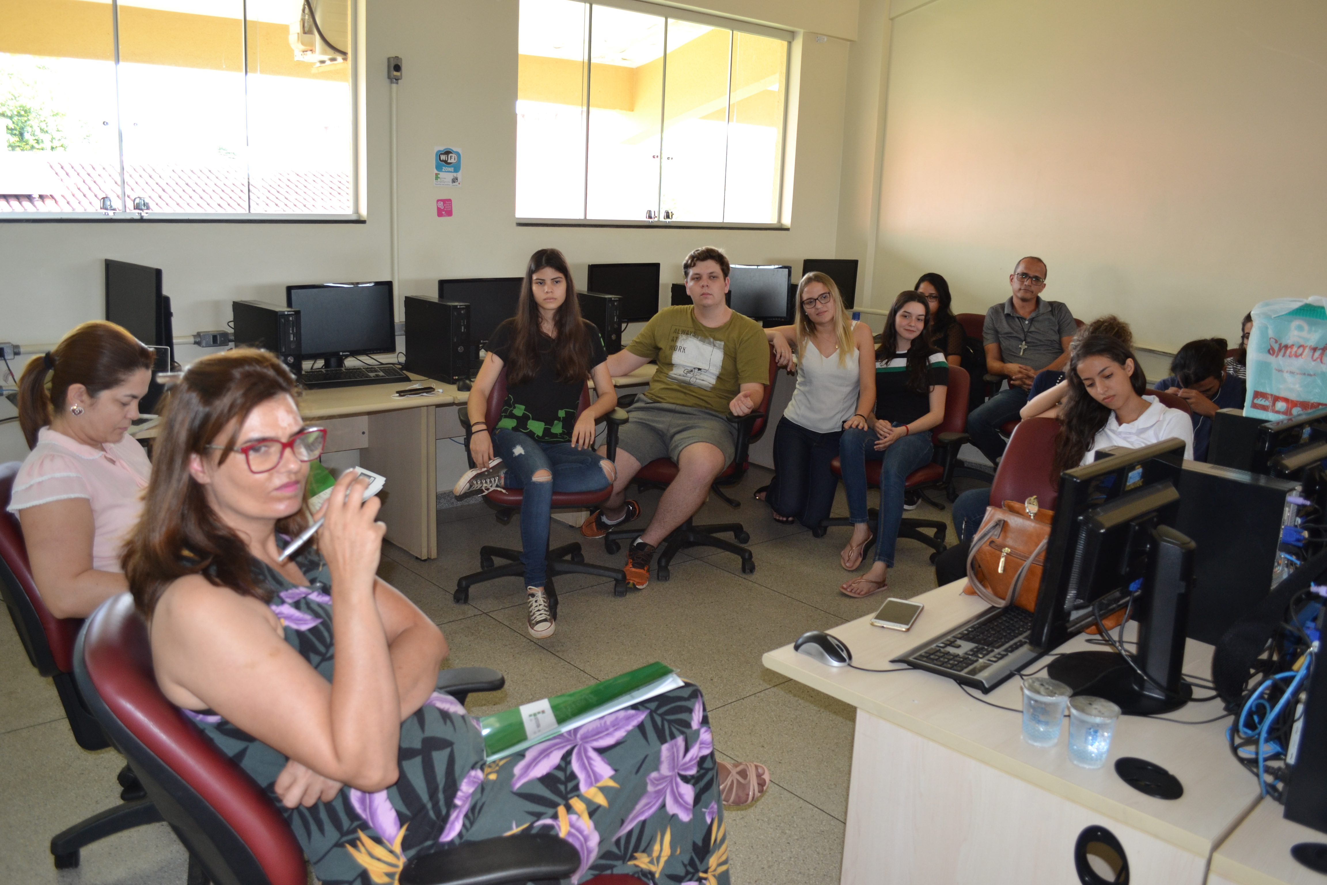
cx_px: 664
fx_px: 995
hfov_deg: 67.4
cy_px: 442
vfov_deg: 47.9
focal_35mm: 27
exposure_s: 1/80
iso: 400
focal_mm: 18
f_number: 4
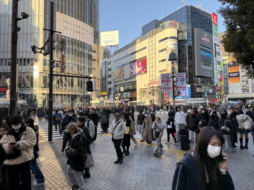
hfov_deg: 71.6
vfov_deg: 56.8
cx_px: 127
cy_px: 95
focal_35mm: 24
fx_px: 176
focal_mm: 6.76
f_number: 1.78
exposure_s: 1/504
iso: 80
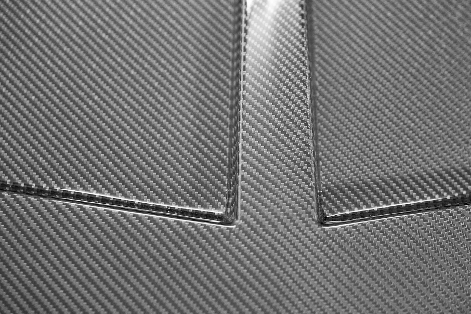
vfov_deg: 12.9
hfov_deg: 19.3
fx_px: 1387
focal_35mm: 106
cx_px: 271
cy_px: 119
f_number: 2.8
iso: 2000
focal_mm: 75
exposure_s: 1/125
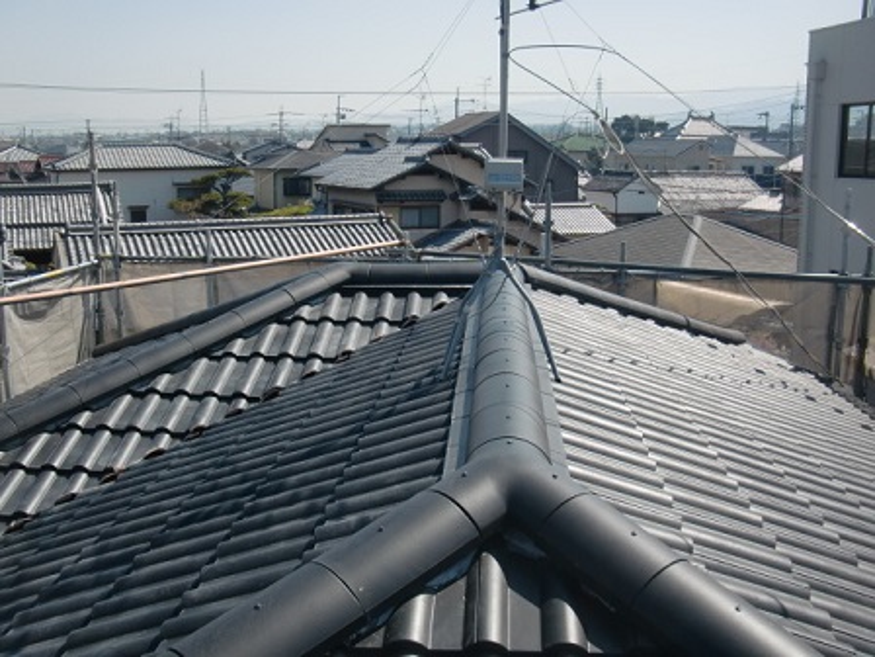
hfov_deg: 49.0
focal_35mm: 38
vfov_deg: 37.7
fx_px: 961
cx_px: 438
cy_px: 328
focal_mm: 6.66
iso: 64
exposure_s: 1/640
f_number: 3.9
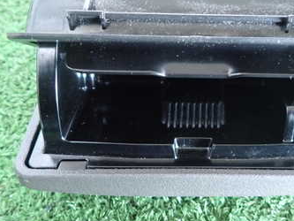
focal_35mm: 45
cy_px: 69
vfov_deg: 31.9
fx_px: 382
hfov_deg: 41.3
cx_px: 207
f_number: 2
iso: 800
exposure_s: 1/20
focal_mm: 4.5
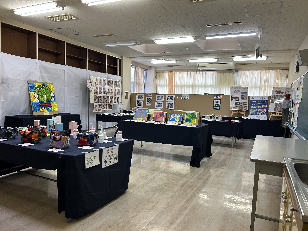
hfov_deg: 67.3
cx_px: 154
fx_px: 231
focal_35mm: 26
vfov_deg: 53.1
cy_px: 116
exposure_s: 1/120
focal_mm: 5.7
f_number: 1.5
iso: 100
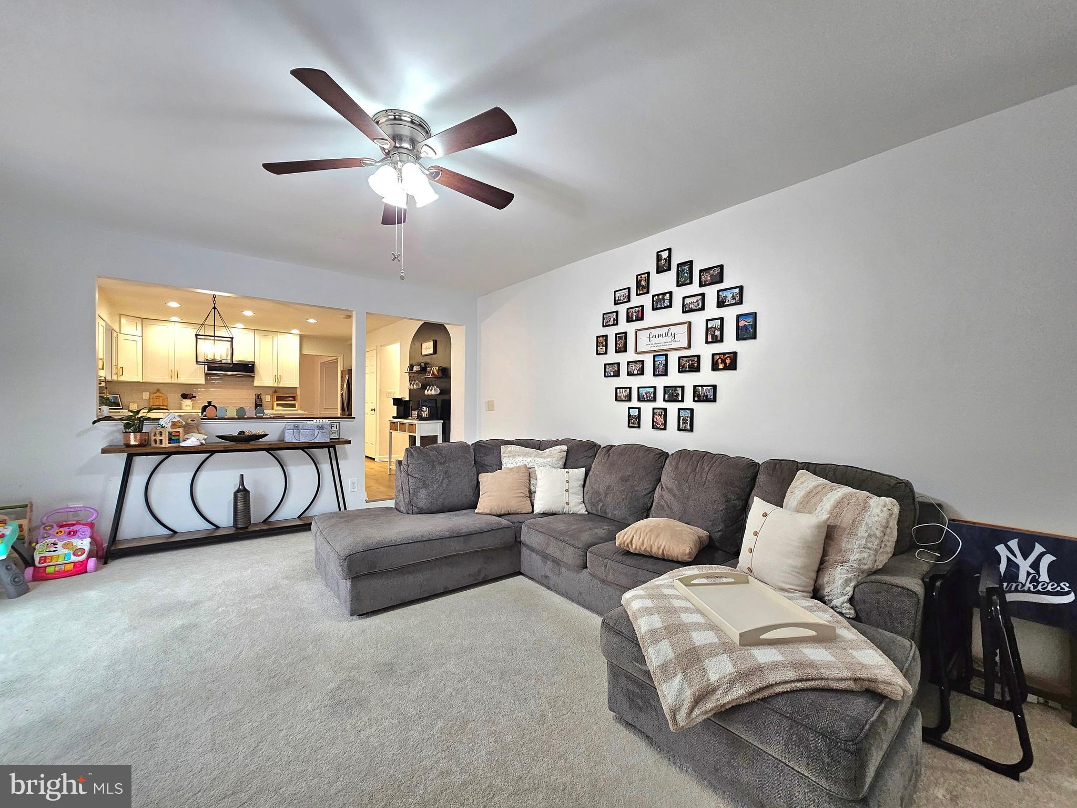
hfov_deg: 106.2
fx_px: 404
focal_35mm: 13
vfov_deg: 89.9
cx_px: 538
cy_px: 404
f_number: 2.2
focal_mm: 2.2
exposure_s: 1/60.2
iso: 160
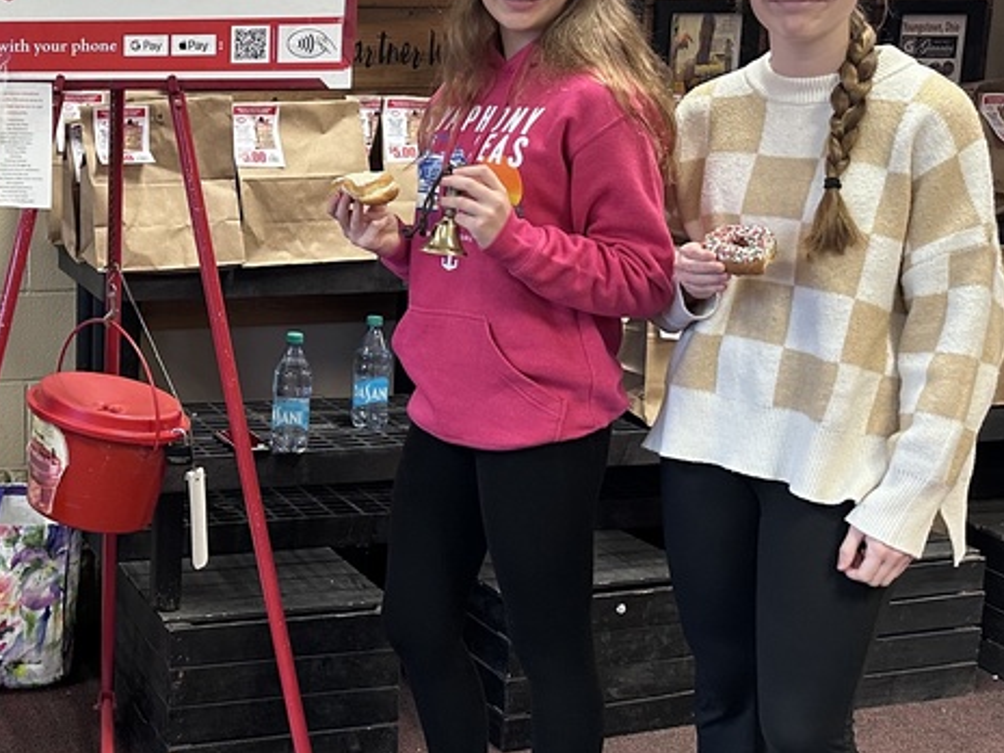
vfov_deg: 27.5
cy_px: 312
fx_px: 1537
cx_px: 48
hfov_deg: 33.7
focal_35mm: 53
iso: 250
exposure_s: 1/60
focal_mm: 6.86
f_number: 1.78
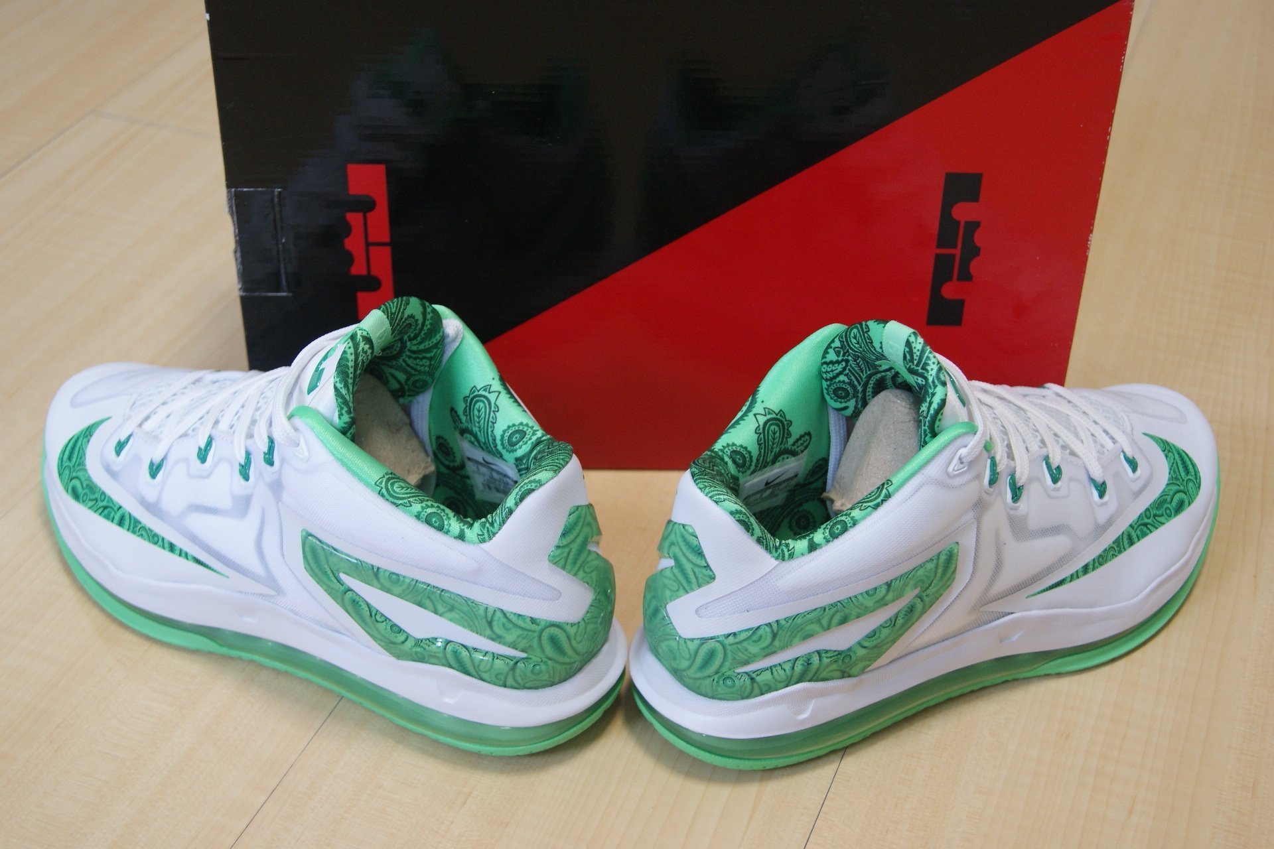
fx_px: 1858
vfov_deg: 25.8
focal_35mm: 52
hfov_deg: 37.9
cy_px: 424
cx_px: 637
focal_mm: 35
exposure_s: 1/25
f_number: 5
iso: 400
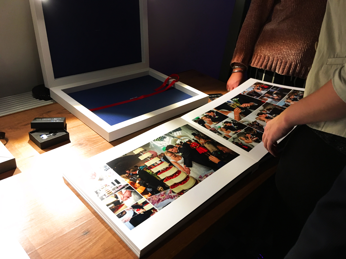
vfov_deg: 48.2
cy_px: 130
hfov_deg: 61.7
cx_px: 173
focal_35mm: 29
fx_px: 290
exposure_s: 1/33
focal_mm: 4.15
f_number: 2.2
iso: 200
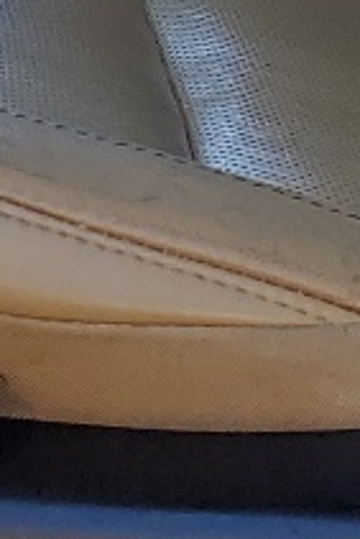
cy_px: -536
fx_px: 3070
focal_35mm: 205
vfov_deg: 9.4
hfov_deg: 6.7
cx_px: -64
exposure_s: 1/625
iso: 50
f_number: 1.5
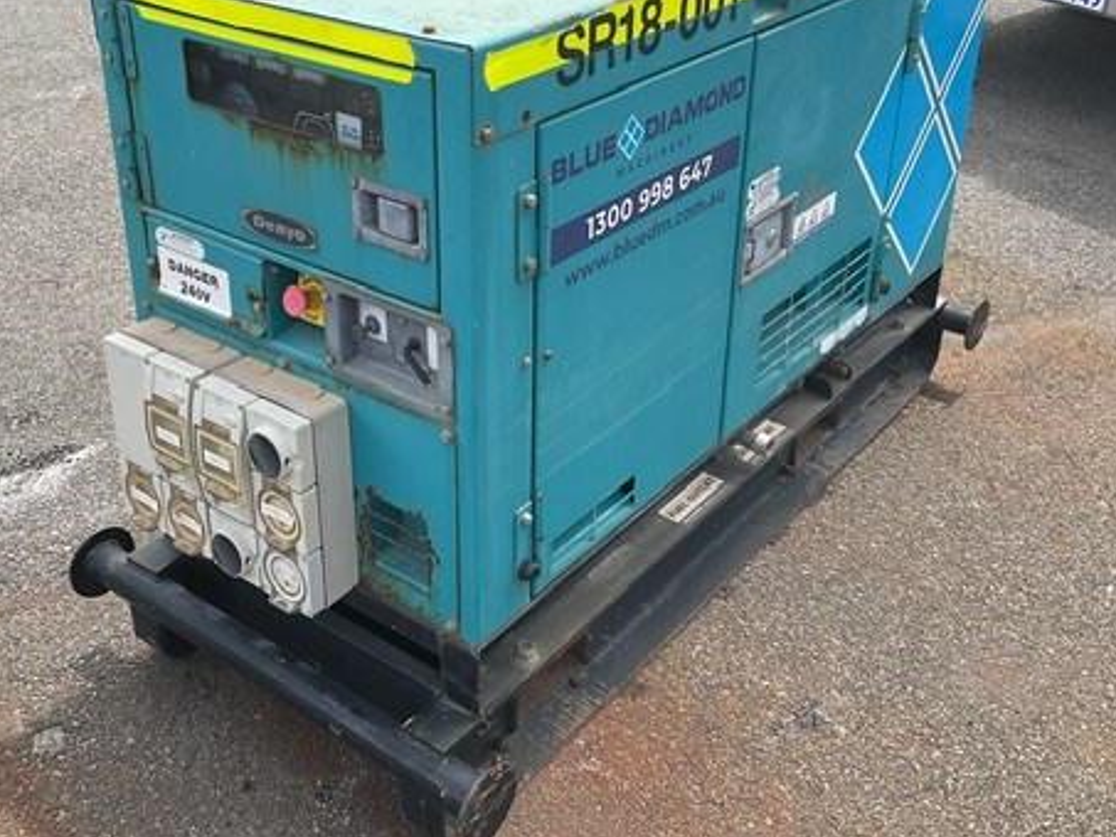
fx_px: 1322
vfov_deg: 34.9
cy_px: 288
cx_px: 490
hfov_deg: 45.7
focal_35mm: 41
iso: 16
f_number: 1.8
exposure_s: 1/869
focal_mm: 3
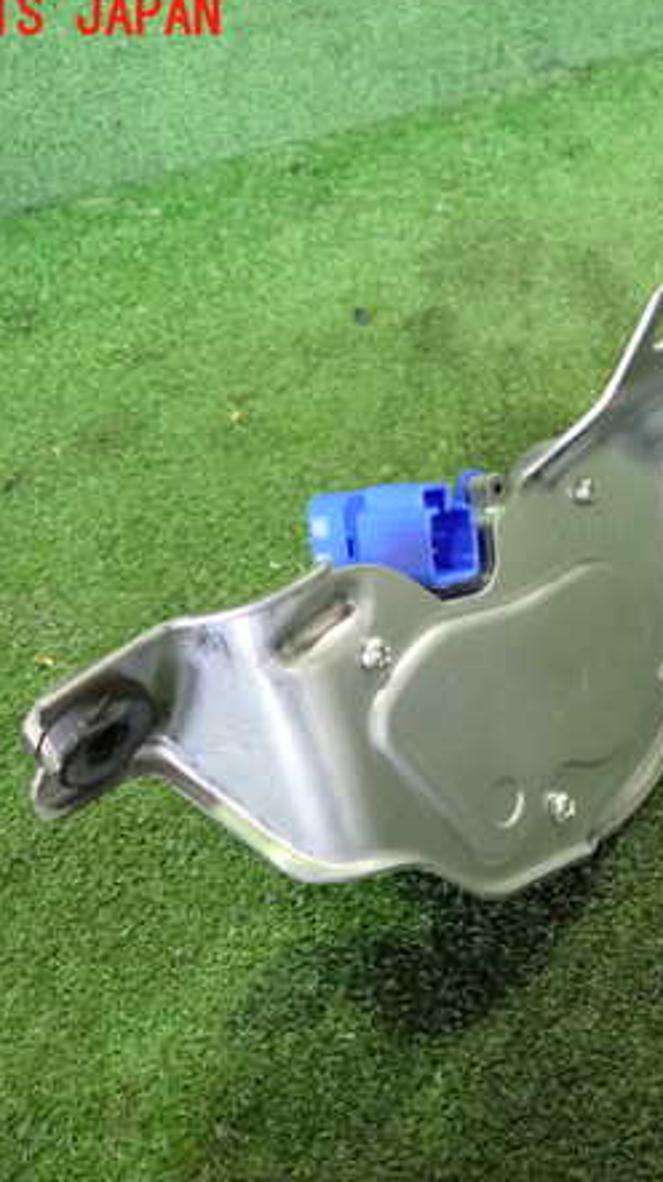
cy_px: 586
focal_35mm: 37
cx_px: 537
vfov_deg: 54.0
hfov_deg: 31.1
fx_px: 1159
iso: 1250
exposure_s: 1/80
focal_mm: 4.5
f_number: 2
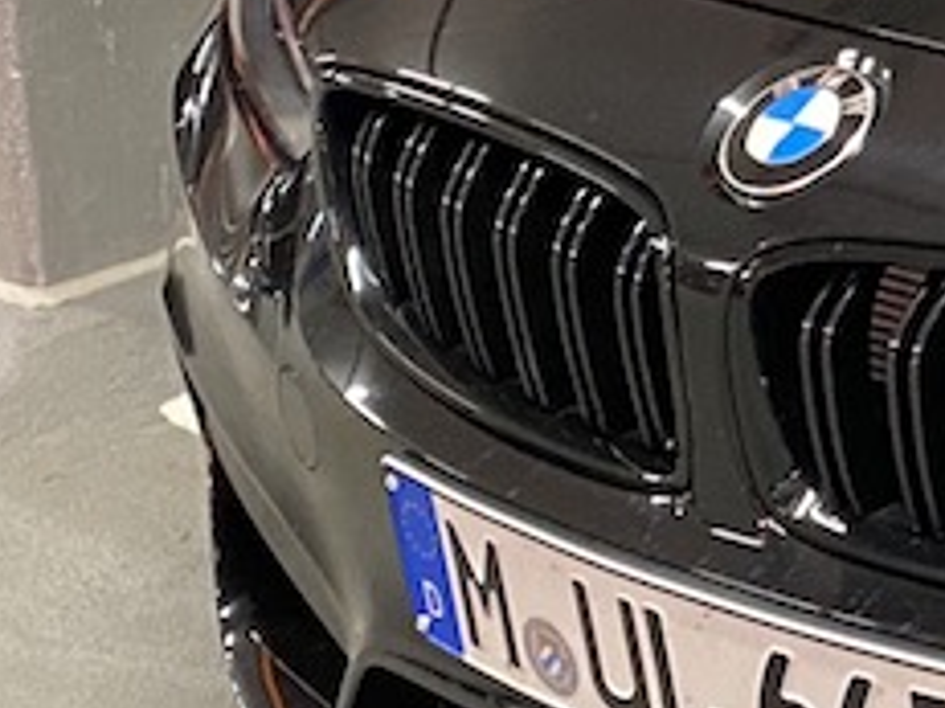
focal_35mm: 144
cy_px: 131
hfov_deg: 12.1
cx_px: 1935
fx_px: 3929
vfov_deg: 10.3
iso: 400
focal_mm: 4.25
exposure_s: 1/25
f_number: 1.8
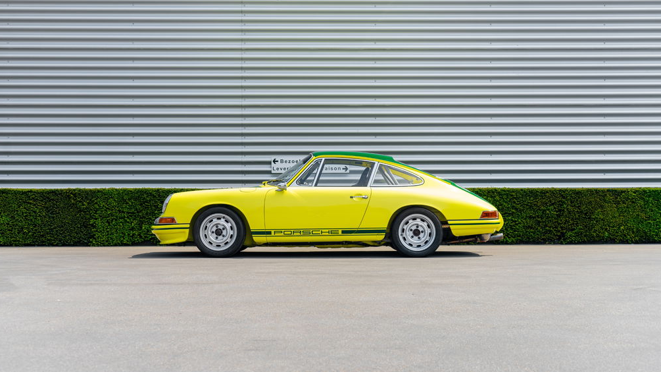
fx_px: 841
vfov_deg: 24.9
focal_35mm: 48
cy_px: 195
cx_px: 329
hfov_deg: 42.9
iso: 50
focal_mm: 45
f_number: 4.5
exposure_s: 1/160
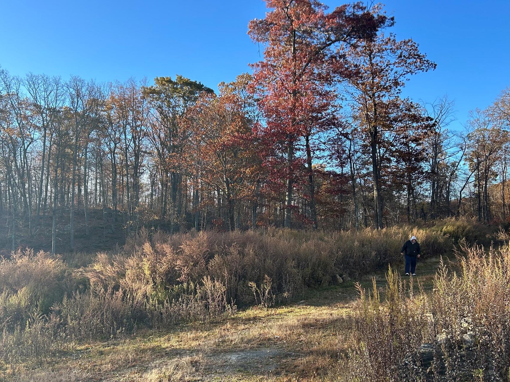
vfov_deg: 45.3
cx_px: 254
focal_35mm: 31
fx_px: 457
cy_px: 223
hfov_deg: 58.4
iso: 50
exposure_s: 1/1058
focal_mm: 5.7
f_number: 1.5
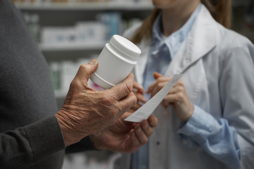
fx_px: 529
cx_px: 127
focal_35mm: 75
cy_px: 84
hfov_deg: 27.0
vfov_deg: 18.2
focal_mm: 75
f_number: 2.8
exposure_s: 1/320
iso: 640
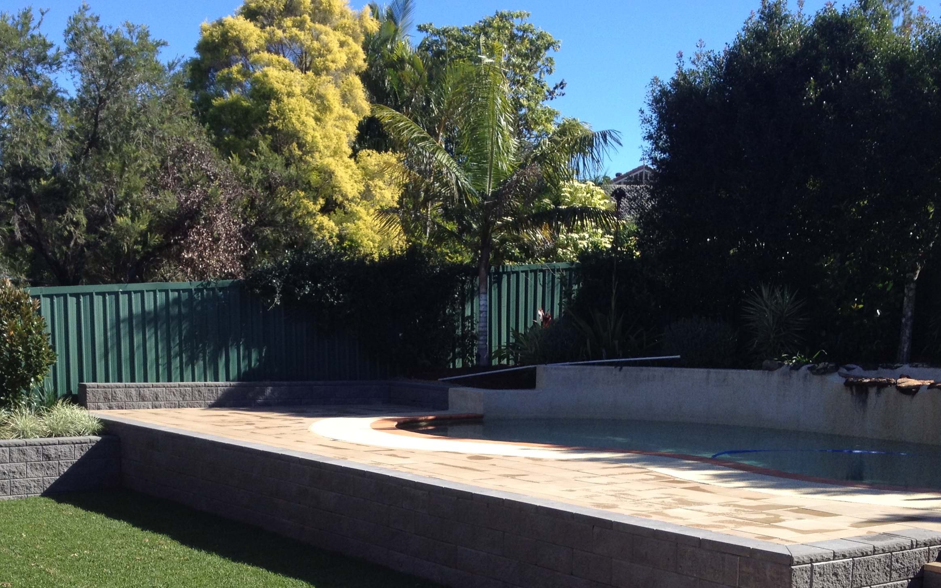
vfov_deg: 24.5
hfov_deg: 38.8
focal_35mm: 52
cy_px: 462
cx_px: 414
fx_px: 1333
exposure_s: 1/935
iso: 50
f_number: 2.4
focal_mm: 4.28
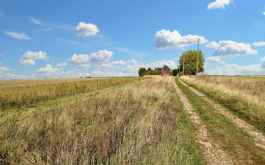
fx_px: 137
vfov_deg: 62.1
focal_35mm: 19
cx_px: 129
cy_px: 74
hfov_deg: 88.0
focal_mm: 12
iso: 100
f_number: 9
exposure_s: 1/320
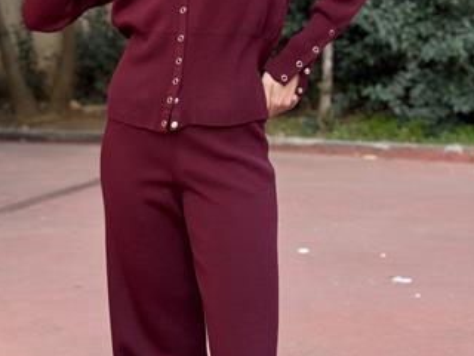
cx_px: 196
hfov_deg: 24.4
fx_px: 1095
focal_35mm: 80
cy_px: 30
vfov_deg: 18.1
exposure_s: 1/407
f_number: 1.78
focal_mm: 6.76
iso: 64
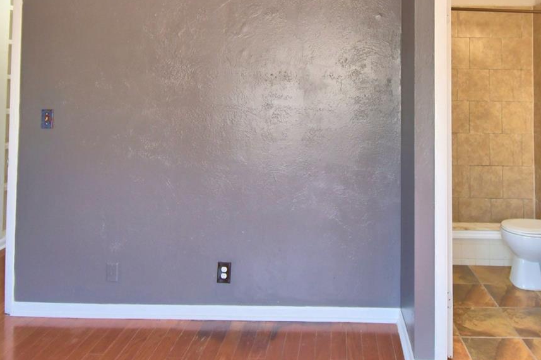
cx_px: 338
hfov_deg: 64.5
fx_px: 421
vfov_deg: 43.9
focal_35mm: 28
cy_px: 67
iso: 400
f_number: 4.5
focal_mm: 10
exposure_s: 1/80
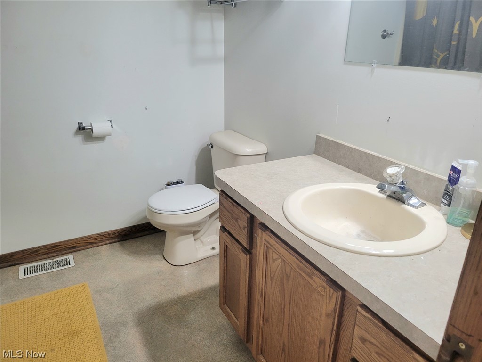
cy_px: 181
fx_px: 362
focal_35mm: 26
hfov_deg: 67.3
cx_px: 241
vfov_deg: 53.1
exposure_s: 1/120
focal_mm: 5.4
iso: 250
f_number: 1.8
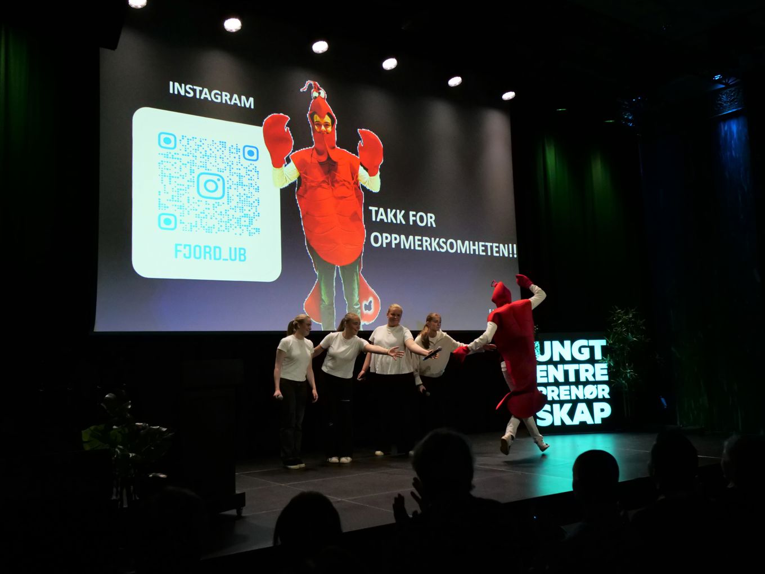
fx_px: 707
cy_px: 287
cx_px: 382
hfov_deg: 56.8
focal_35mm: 32
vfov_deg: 44.2
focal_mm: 16
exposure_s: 1/500
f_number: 3.2
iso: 3200
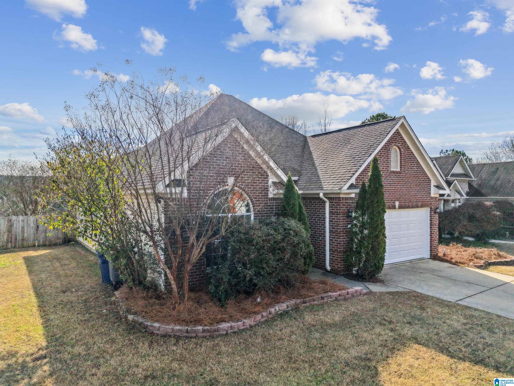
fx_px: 356
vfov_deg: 56.8
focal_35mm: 24
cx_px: 257
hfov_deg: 71.6
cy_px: 193
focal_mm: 8.7
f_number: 1.8
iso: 200
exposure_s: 1/6400
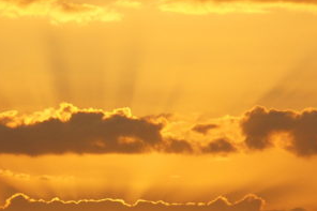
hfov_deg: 3.8
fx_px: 4794
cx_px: 99
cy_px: 129
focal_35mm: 545
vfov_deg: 2.5
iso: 200
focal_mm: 105
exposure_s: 1/500
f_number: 9
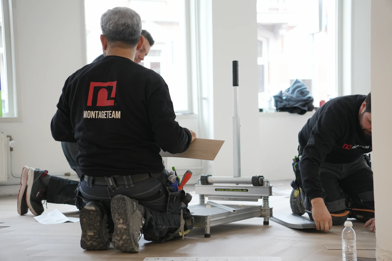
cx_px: 196
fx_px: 817
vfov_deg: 18.2
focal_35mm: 75
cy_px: 130
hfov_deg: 27.0
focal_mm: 50
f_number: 2.8
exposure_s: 1/125
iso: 800
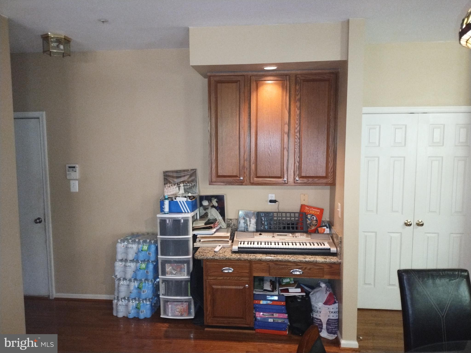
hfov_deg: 69.4
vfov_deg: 54.9
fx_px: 340
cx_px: 236
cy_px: 176
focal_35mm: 25
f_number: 1.7
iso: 484
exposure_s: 1/25
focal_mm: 4.71
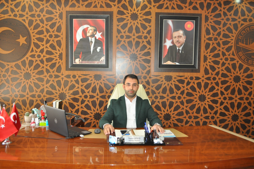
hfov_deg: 53.2
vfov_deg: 36.8
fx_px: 254
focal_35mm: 36
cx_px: 127
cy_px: 84
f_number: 4
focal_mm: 24
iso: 800
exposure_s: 1/60
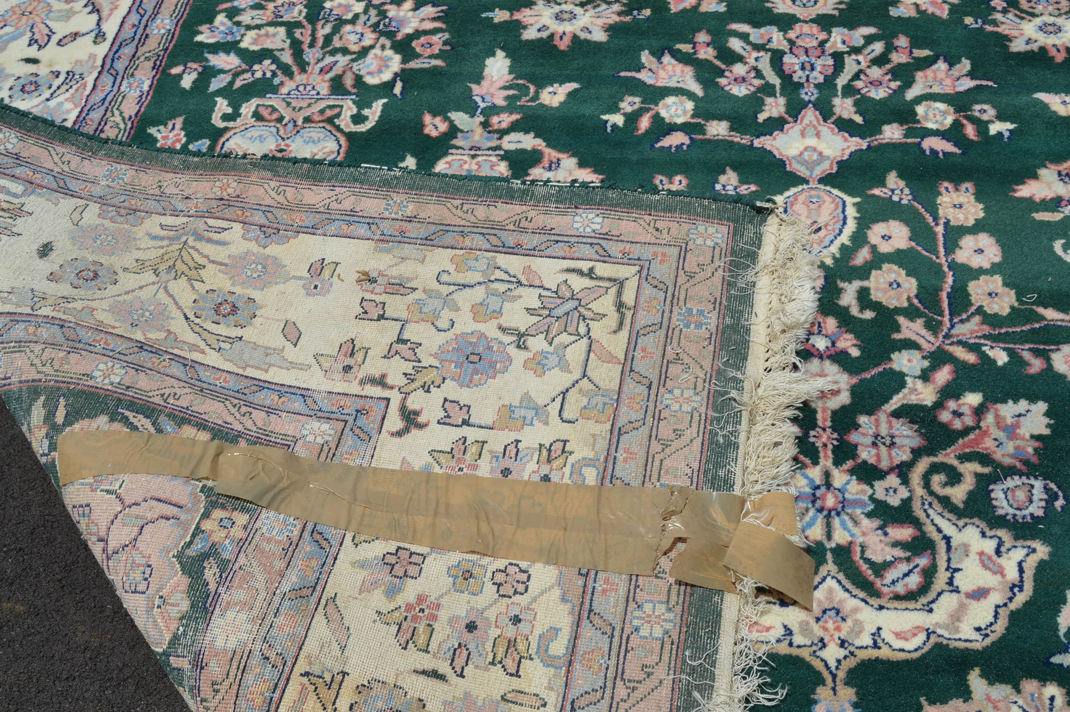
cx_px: 535
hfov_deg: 49.6
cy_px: 356
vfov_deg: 34.1
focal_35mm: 39
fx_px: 1158
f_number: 13
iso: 100
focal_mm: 26
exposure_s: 1/200
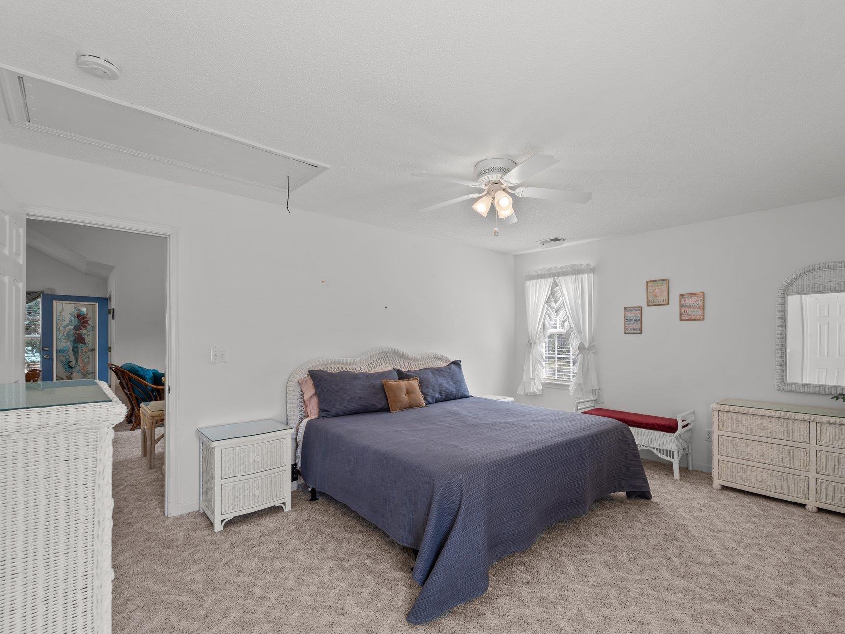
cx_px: 463
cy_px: 330
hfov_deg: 94.2
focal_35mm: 16
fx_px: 391
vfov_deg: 78.1
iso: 100
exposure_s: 1/3
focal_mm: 14
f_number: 8
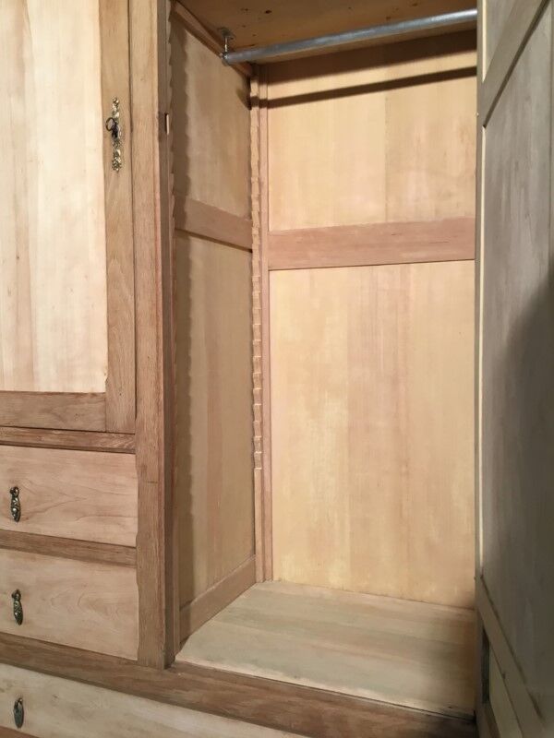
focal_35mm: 31
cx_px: 277
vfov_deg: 58.4
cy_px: 369
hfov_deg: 45.4
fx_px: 662
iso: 64
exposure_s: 1/33
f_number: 2.4
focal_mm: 3.3
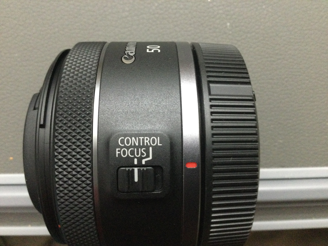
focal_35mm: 31
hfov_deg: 58.4
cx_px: 164
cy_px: 123
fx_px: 294
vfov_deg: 45.4
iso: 640
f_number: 2.4
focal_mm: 3.3
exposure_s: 1/15
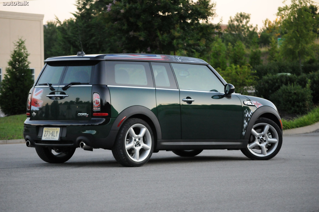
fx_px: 1089
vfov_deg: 11.1
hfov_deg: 16.7
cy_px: 106
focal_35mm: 123
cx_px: 160
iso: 2000
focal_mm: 82
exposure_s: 1/320
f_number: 5
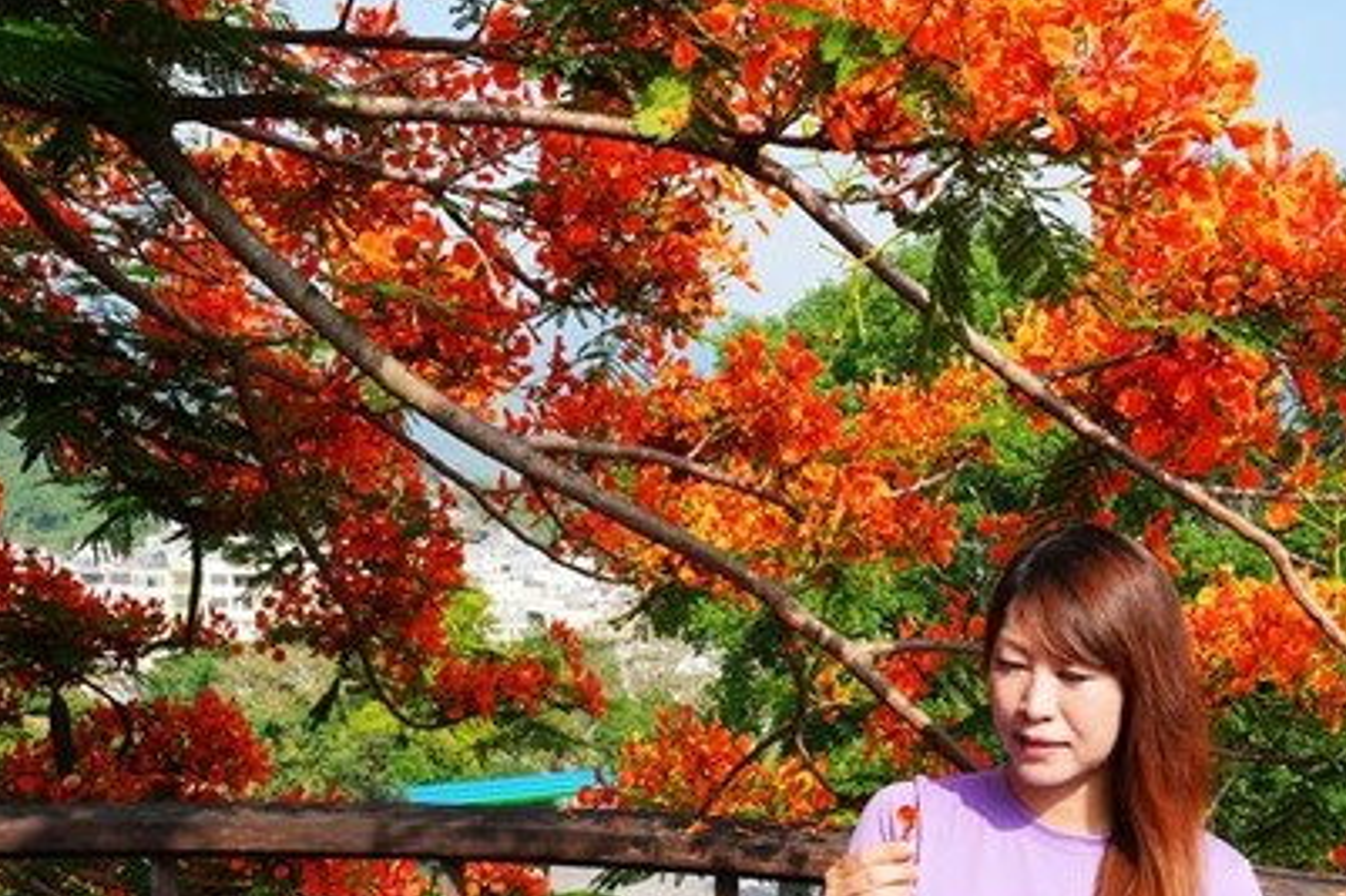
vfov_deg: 36.7
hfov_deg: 52.5
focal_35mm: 36
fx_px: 1345
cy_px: 540
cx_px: 853
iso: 160
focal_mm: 17
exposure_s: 1/250
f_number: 8
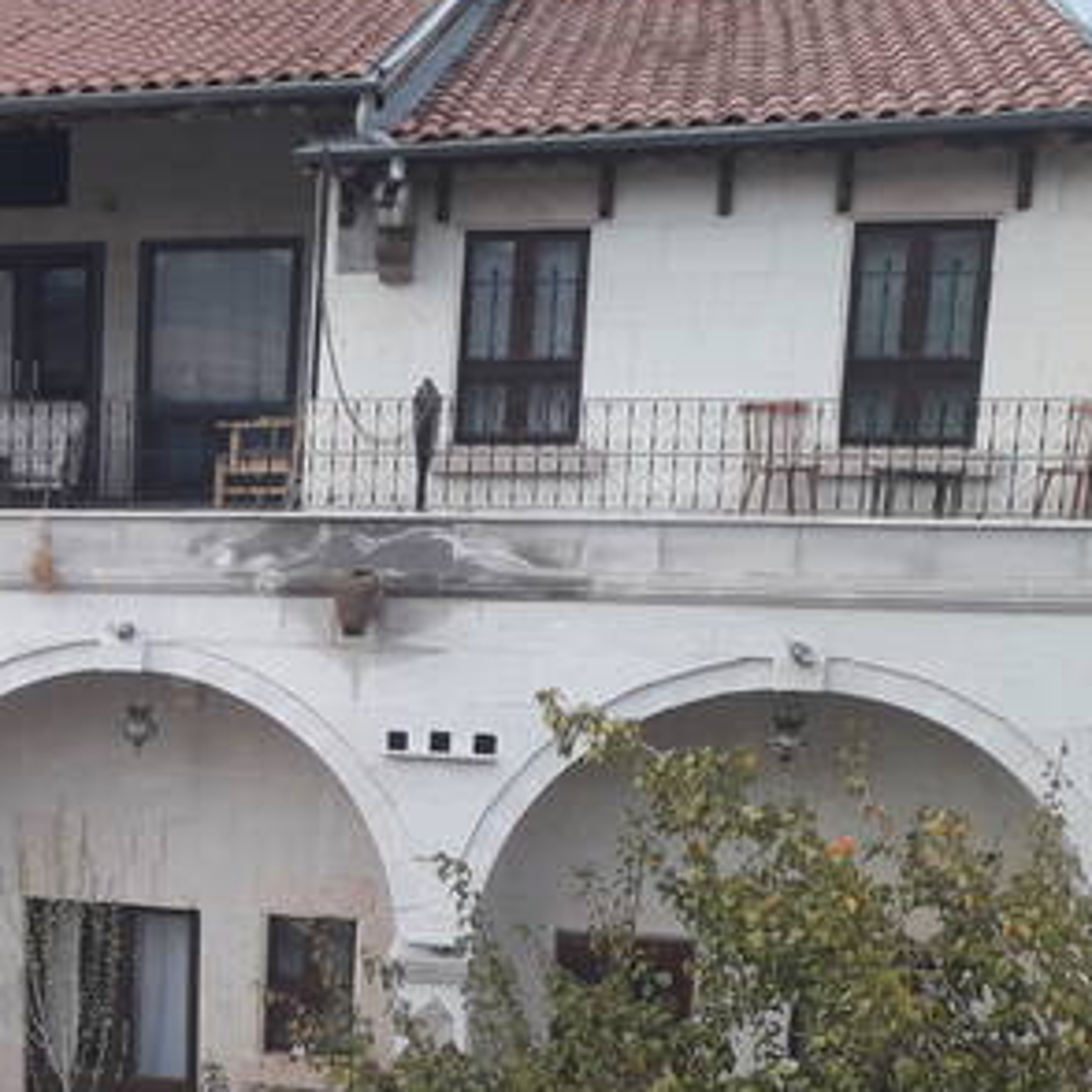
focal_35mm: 64
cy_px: 865
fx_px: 2284
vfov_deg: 26.4
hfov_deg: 24.5
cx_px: -204
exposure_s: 1/145
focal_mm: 3.6
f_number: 1.9
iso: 40
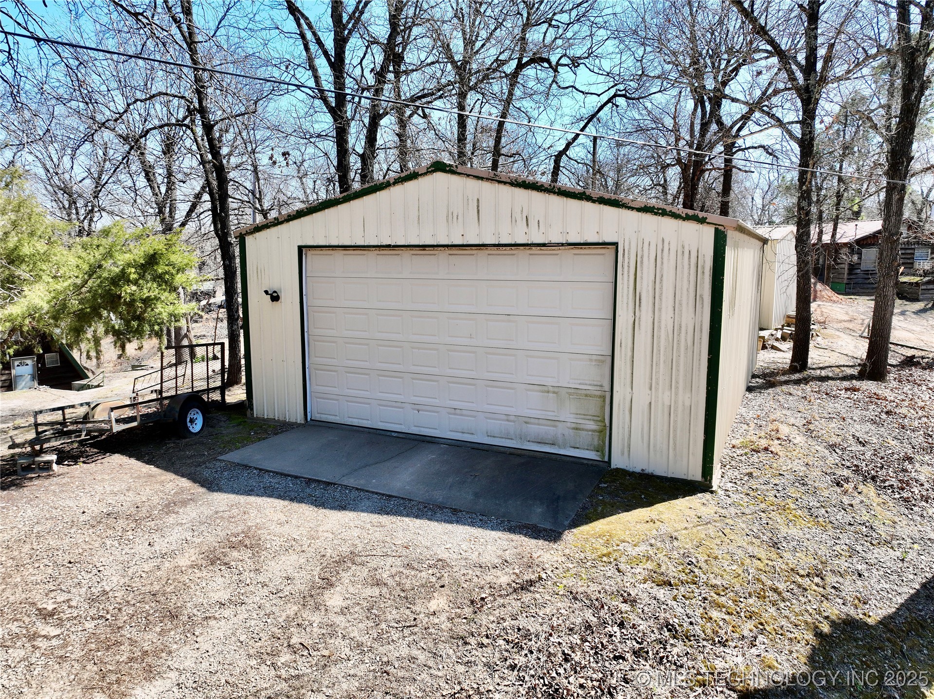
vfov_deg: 56.8
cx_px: 467
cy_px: 350
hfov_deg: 71.6
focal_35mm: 24
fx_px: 647
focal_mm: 12.29
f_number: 2.8
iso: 100
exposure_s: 1/800
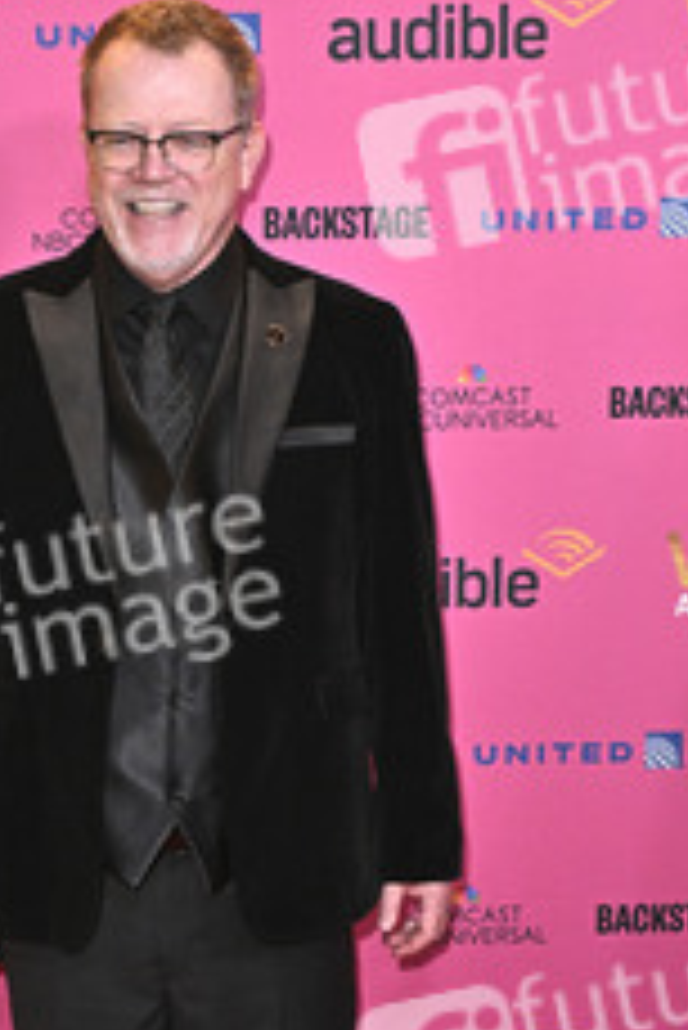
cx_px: 180
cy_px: 828
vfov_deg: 29.0
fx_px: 1946
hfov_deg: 19.9
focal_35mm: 68
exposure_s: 1/320
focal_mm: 39
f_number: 6.3
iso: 2000
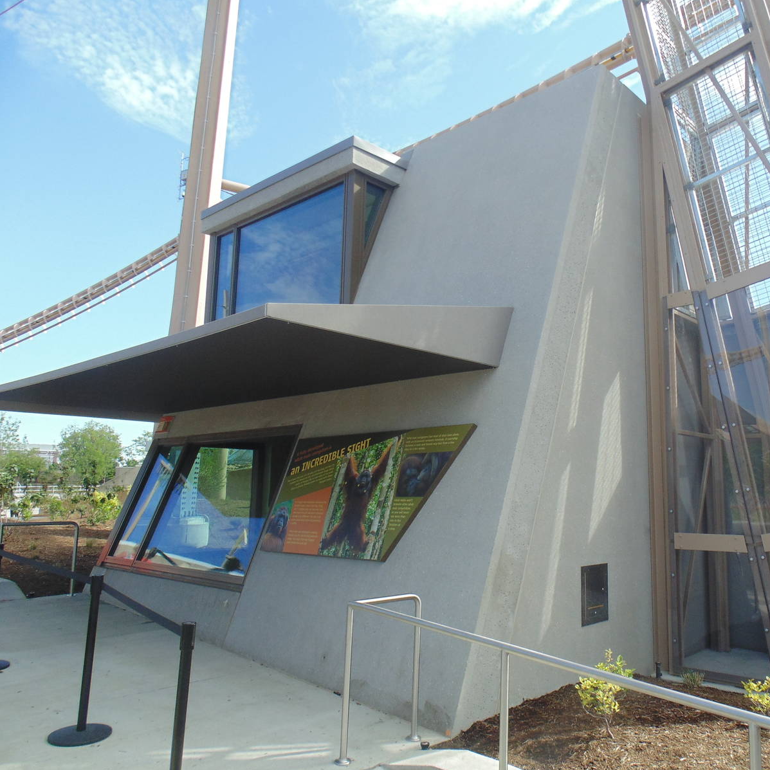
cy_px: 385
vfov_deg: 60.9
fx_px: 654
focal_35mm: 26
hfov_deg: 59.9
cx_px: 493
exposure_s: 1/500
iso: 80
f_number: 3.1
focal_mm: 4
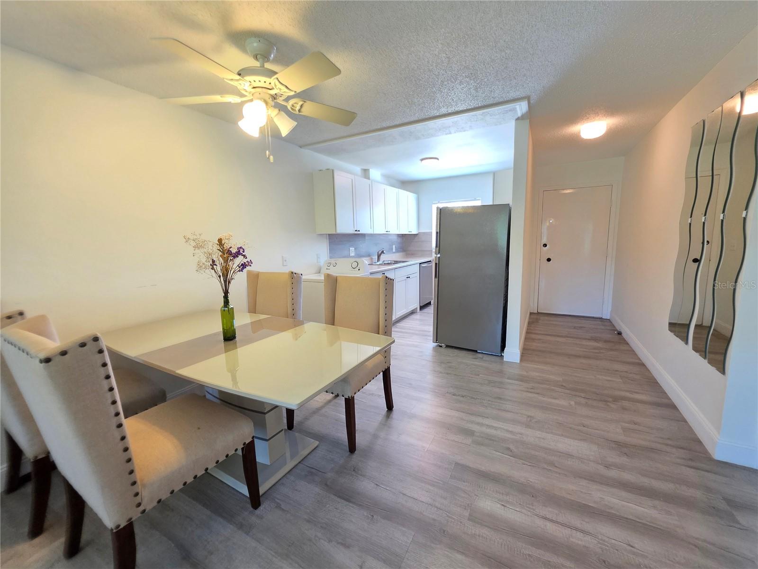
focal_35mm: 13
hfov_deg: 106.2
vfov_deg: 89.9
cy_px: 284
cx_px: 379
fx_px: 285
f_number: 1.9
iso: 400
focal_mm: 2.2
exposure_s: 1/60
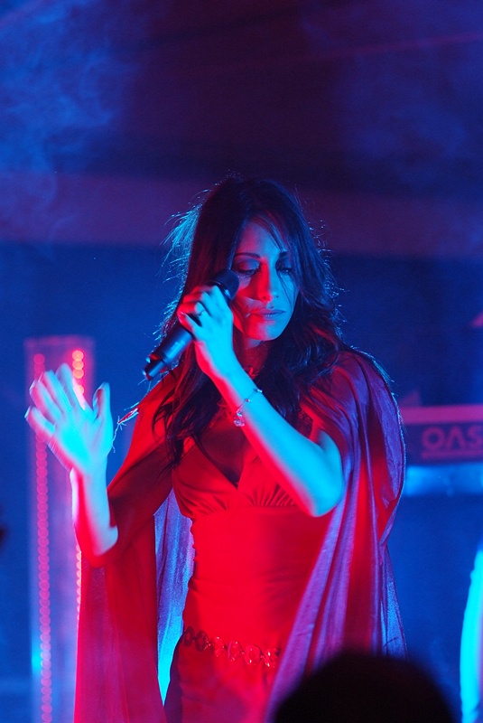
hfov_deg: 5.1
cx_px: 242
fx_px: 5422
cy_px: 362
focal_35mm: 270
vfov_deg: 7.6
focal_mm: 180
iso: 1600
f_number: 3.5
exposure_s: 1/180
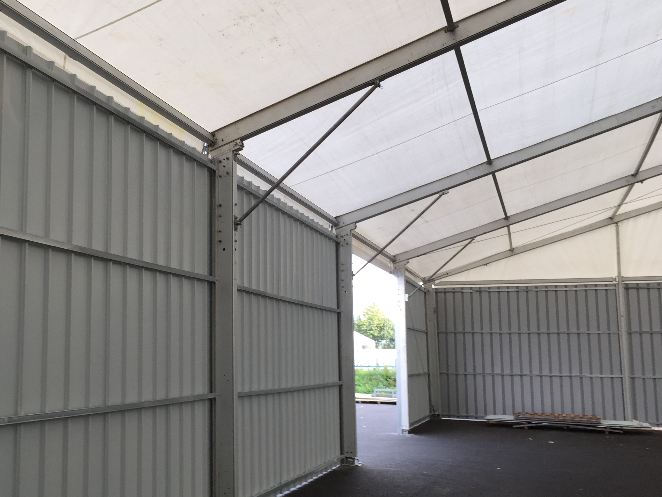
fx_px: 708
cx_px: 255
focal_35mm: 37
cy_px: 269
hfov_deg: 49.7
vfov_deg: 38.6
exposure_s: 1/162
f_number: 2.2
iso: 32
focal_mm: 4.15
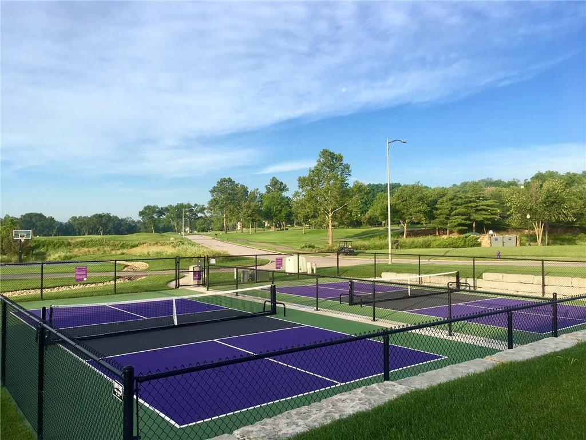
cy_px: 220
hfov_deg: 61.7
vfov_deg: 48.2
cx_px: 293
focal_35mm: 29
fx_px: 491
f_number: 2.2
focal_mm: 4.15
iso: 25
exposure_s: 1/578
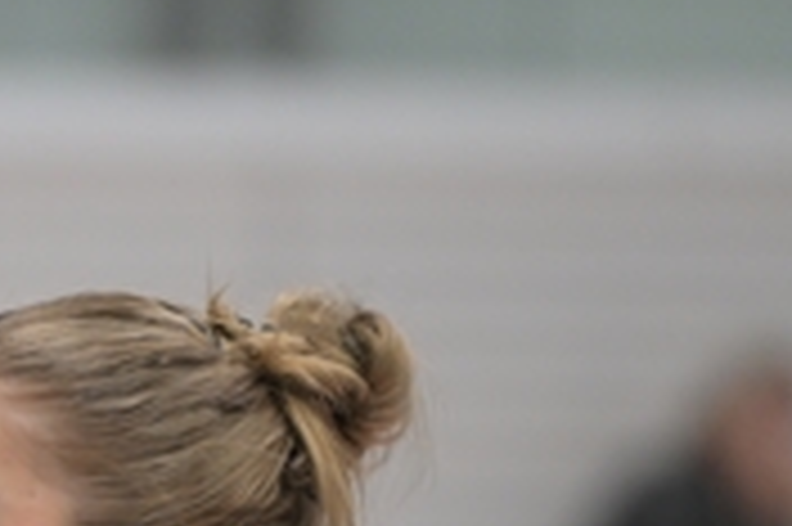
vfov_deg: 2.0
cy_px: 683
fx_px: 14968
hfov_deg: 3.0
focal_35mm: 681
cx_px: -279
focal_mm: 200
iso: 1600
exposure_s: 1/400
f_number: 2.8
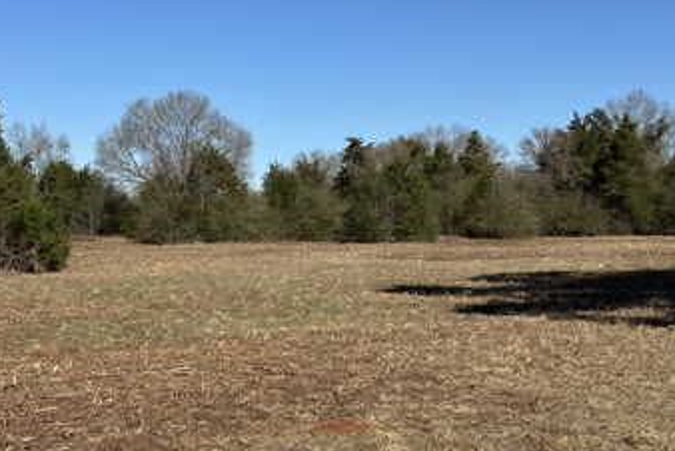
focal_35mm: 59
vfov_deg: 23.0
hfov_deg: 33.9
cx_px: 296
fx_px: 1107
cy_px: 224
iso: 64
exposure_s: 1/4184
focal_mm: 6.86
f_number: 1.78
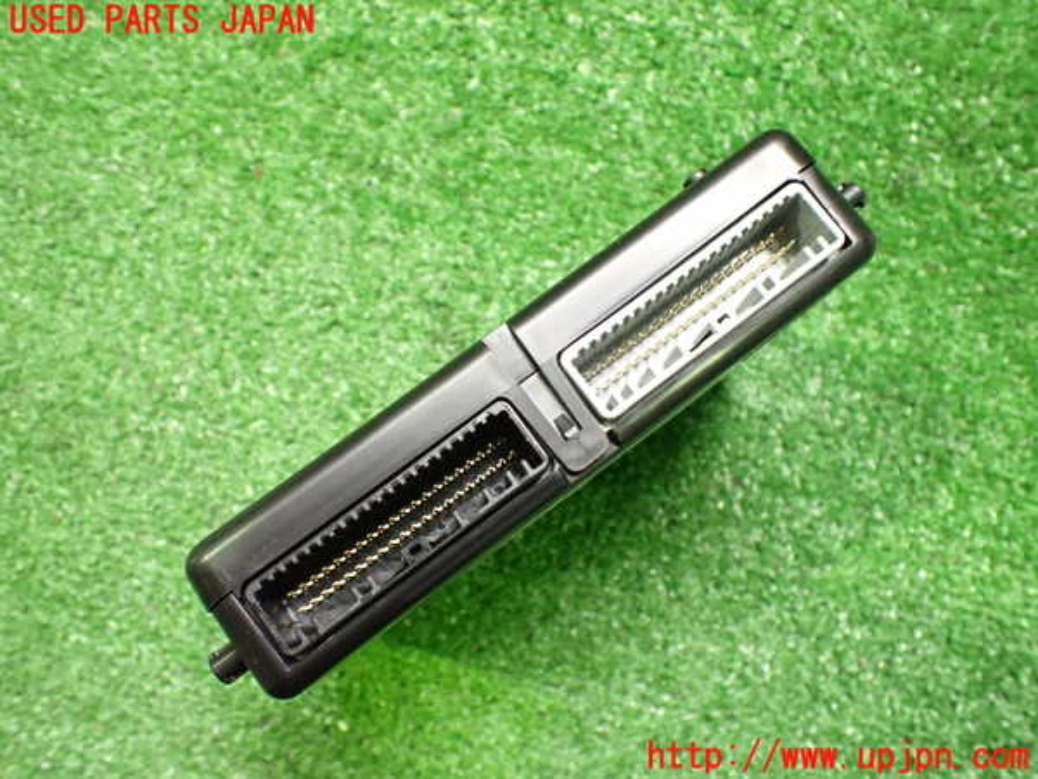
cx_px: 519
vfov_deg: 46.8
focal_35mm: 30
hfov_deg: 60.0
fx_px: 900
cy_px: 390
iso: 1000
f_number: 2.3
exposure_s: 1/30
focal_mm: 5.4
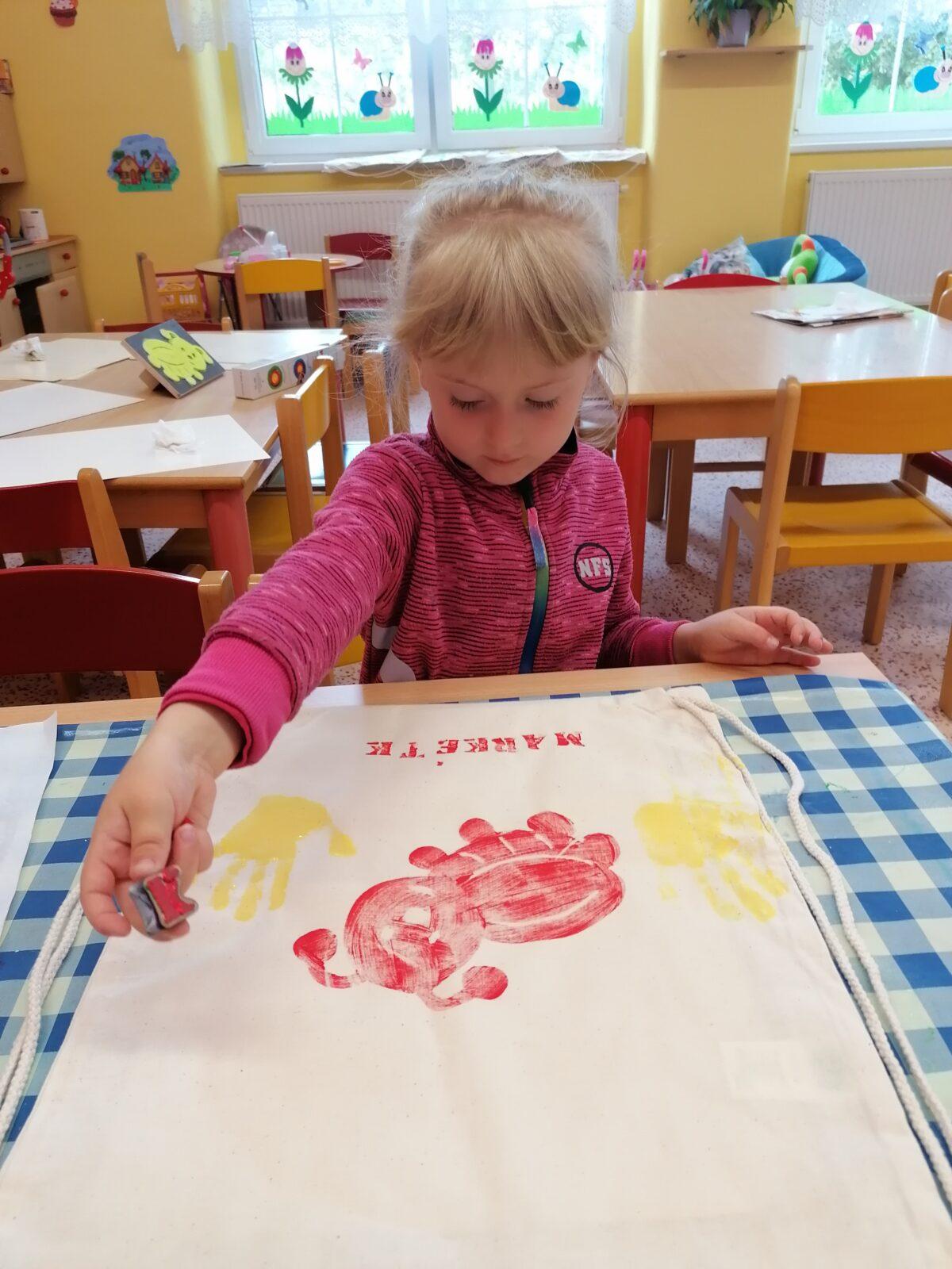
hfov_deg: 51.4
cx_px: 476
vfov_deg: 65.3
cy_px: 634
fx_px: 990
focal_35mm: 27
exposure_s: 1/50
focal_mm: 4.75
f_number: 1.8
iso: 125
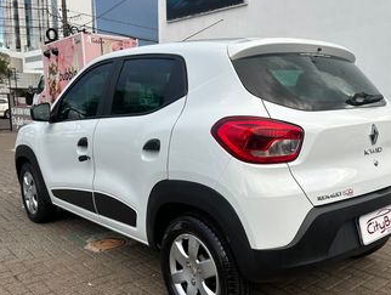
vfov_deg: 40.6
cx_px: 222
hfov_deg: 52.4
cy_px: 183
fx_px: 396
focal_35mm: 35
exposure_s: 1/611
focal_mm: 6.86
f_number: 1.78
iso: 80
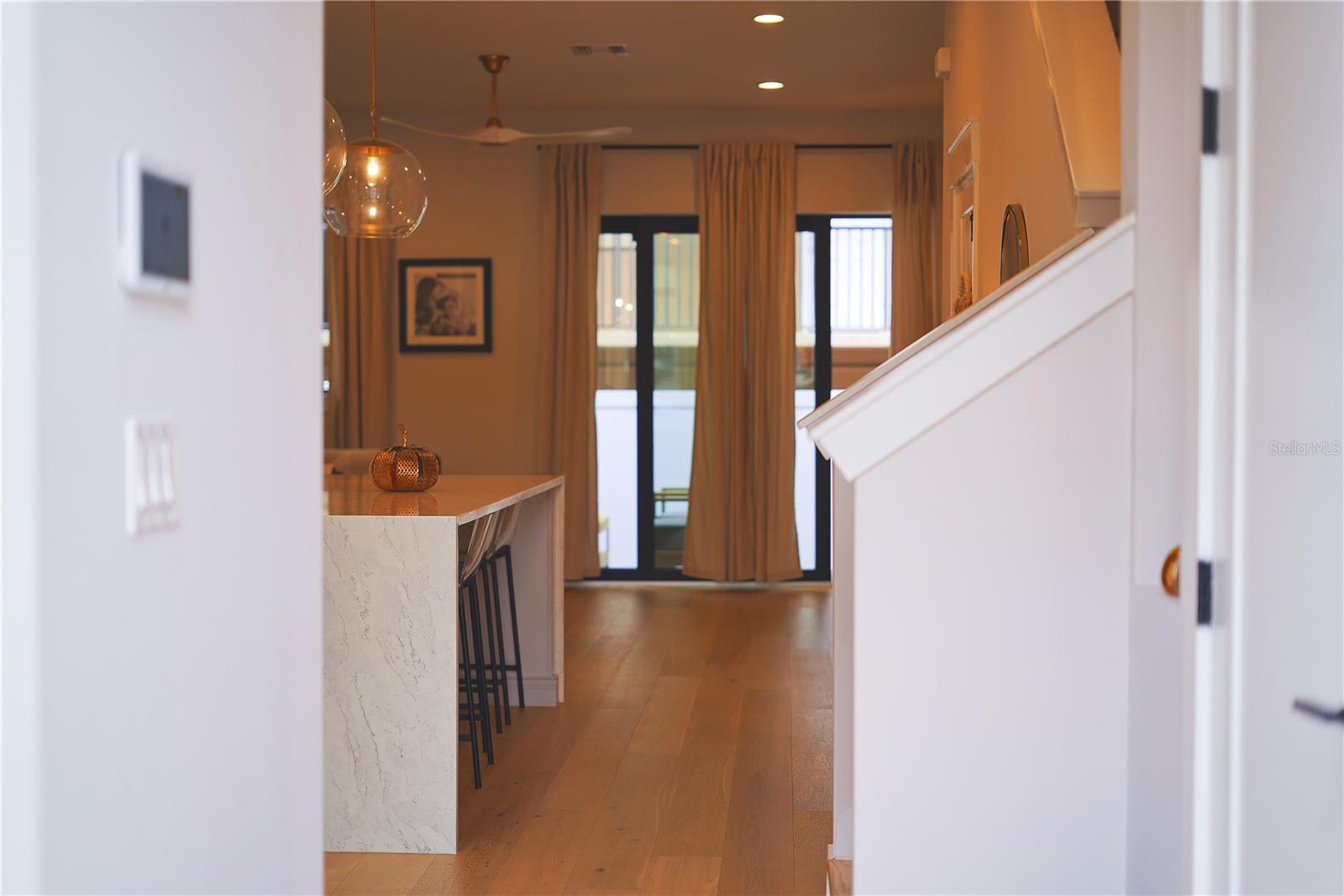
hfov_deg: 39.6
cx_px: 672
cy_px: 448
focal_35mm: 50
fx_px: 1866
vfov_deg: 27.0
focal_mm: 50
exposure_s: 1/250
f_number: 2
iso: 100
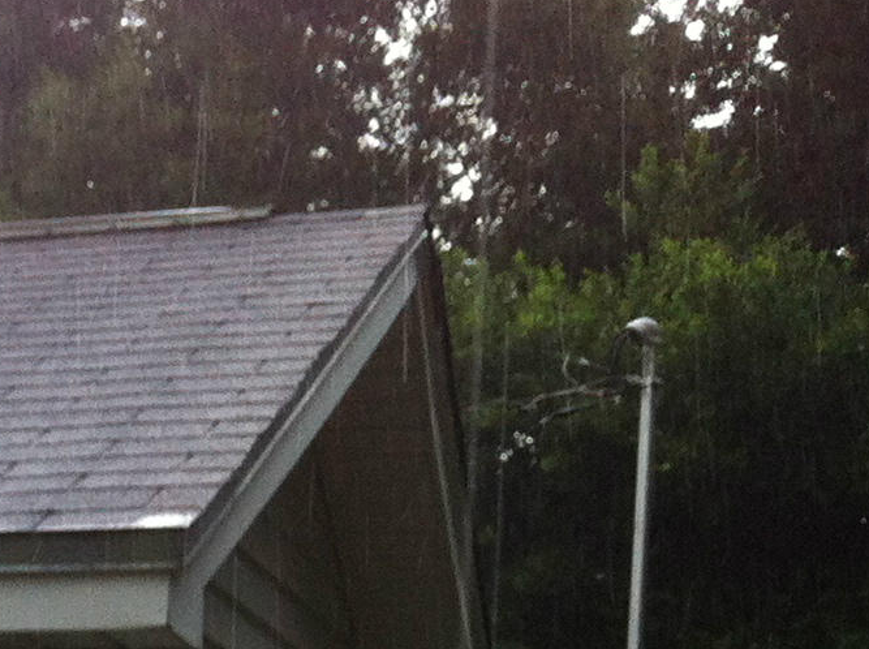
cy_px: 1140
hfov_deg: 12.9
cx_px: -812
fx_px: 3409
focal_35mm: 136
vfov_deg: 10.3
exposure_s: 1/120
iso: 125
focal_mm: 3.85
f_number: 2.8
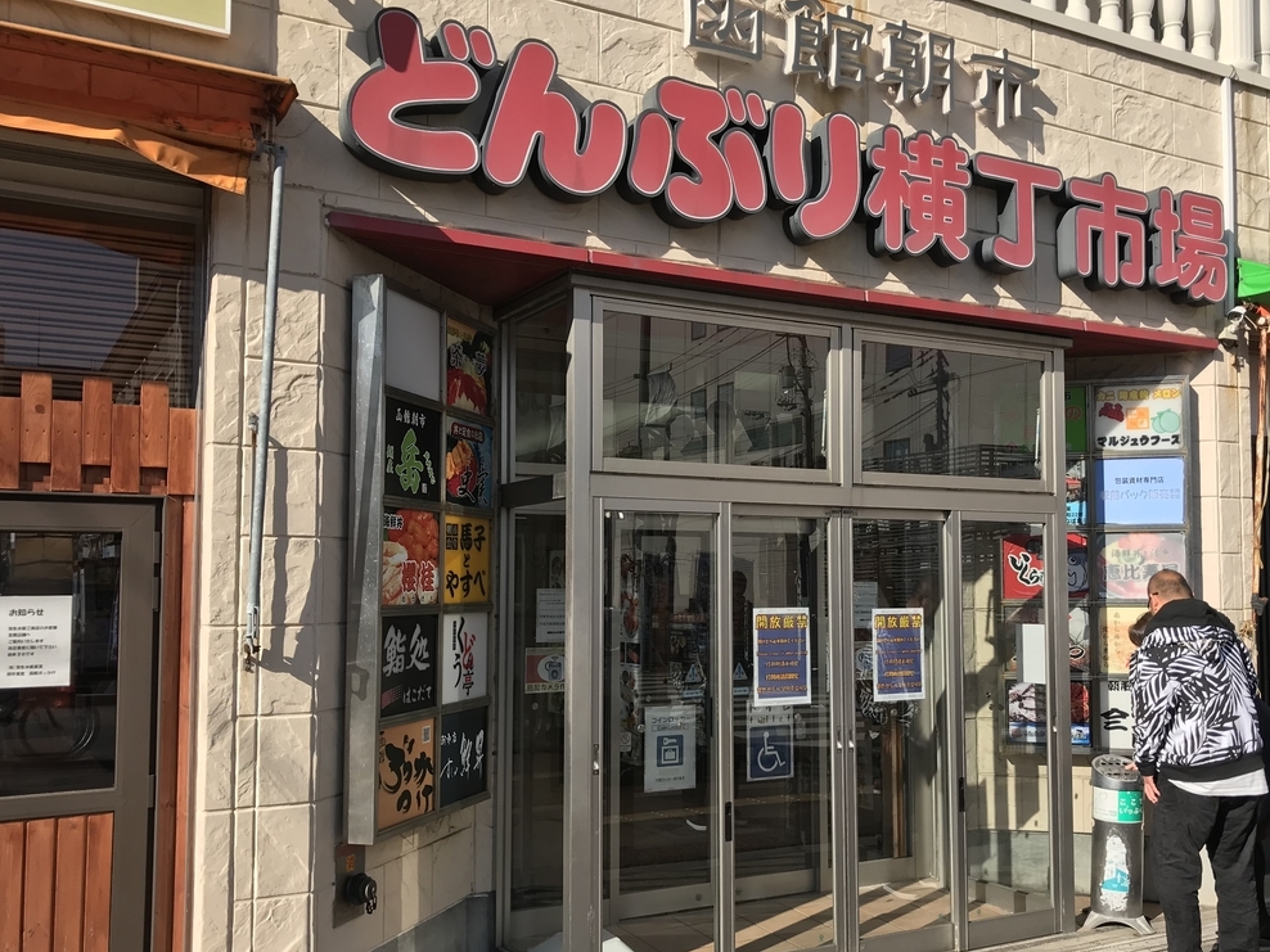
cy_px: 514
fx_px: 1247
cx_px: 702
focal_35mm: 34
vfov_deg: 41.8
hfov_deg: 53.9
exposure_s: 1/2128
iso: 20
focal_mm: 3.99
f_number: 1.8
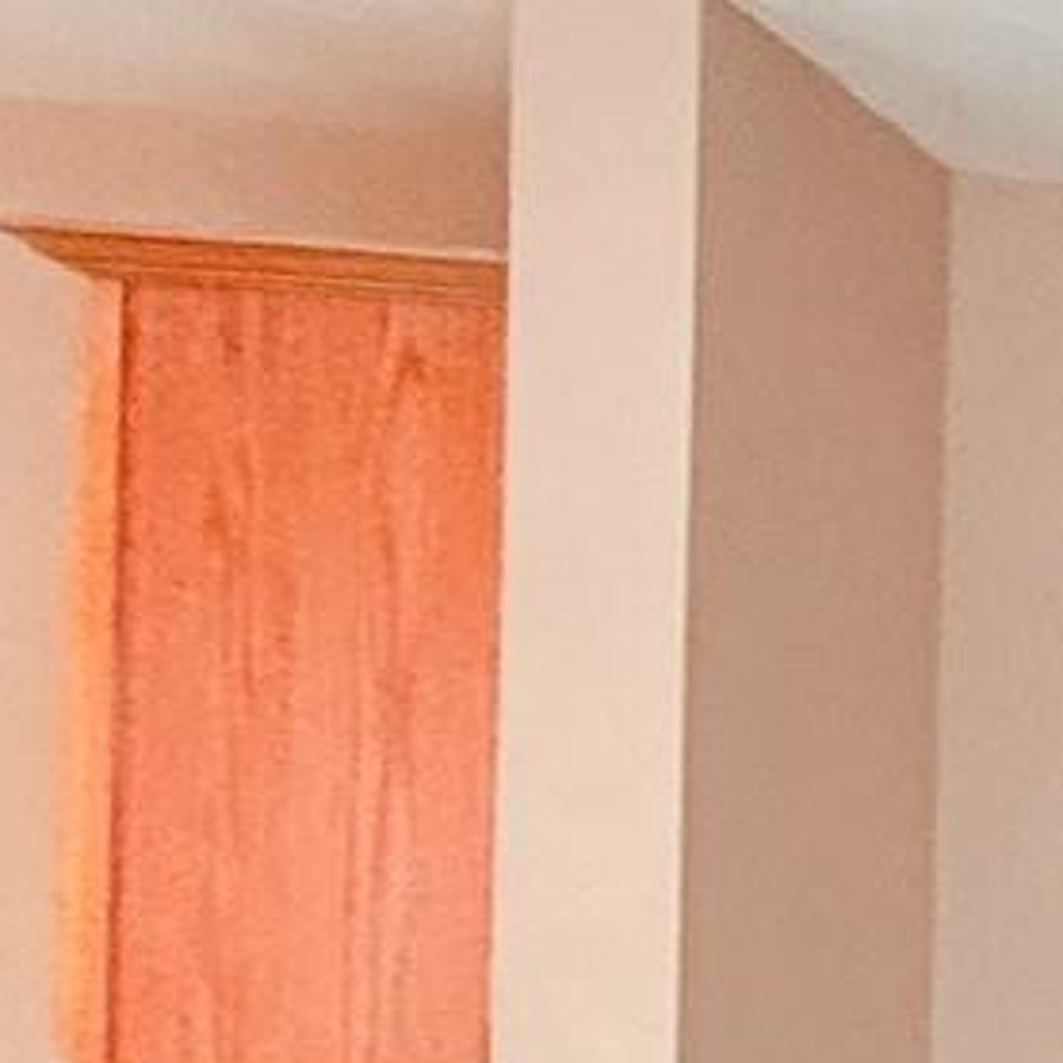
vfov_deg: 19.0
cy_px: 795
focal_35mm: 91
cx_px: 3598
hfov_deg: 10.0
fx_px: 3162
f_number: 2.2
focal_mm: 2.22
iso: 320
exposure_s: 1/120
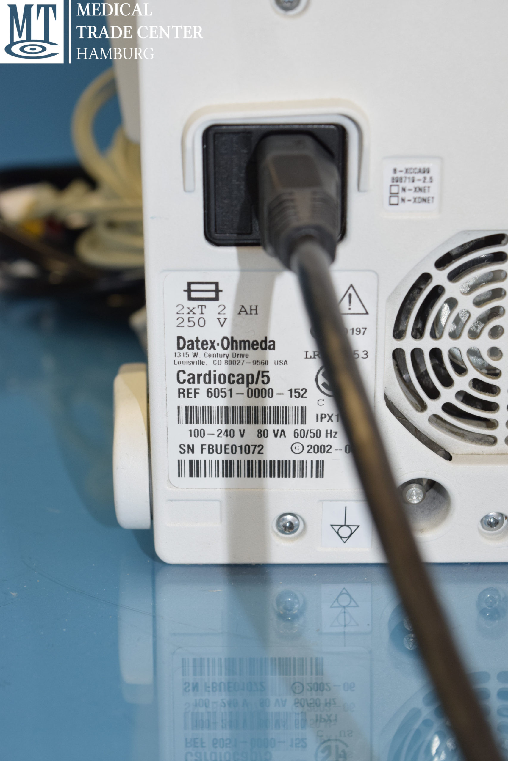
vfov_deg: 24.6
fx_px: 1746
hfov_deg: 16.6
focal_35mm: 82
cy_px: 380
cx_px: 254
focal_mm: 55
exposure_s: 1/90
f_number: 5.6
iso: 1000
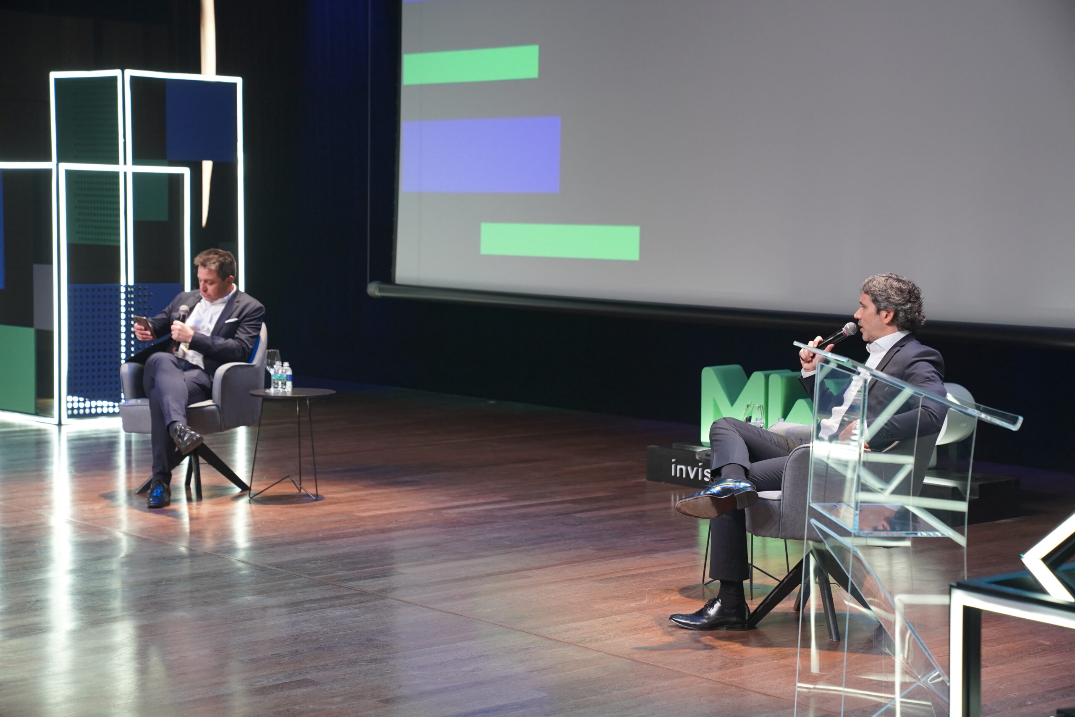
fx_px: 2090
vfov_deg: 19.5
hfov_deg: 28.8
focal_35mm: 70
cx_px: 538
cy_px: 358
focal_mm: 70
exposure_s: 1/160
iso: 2500
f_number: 4
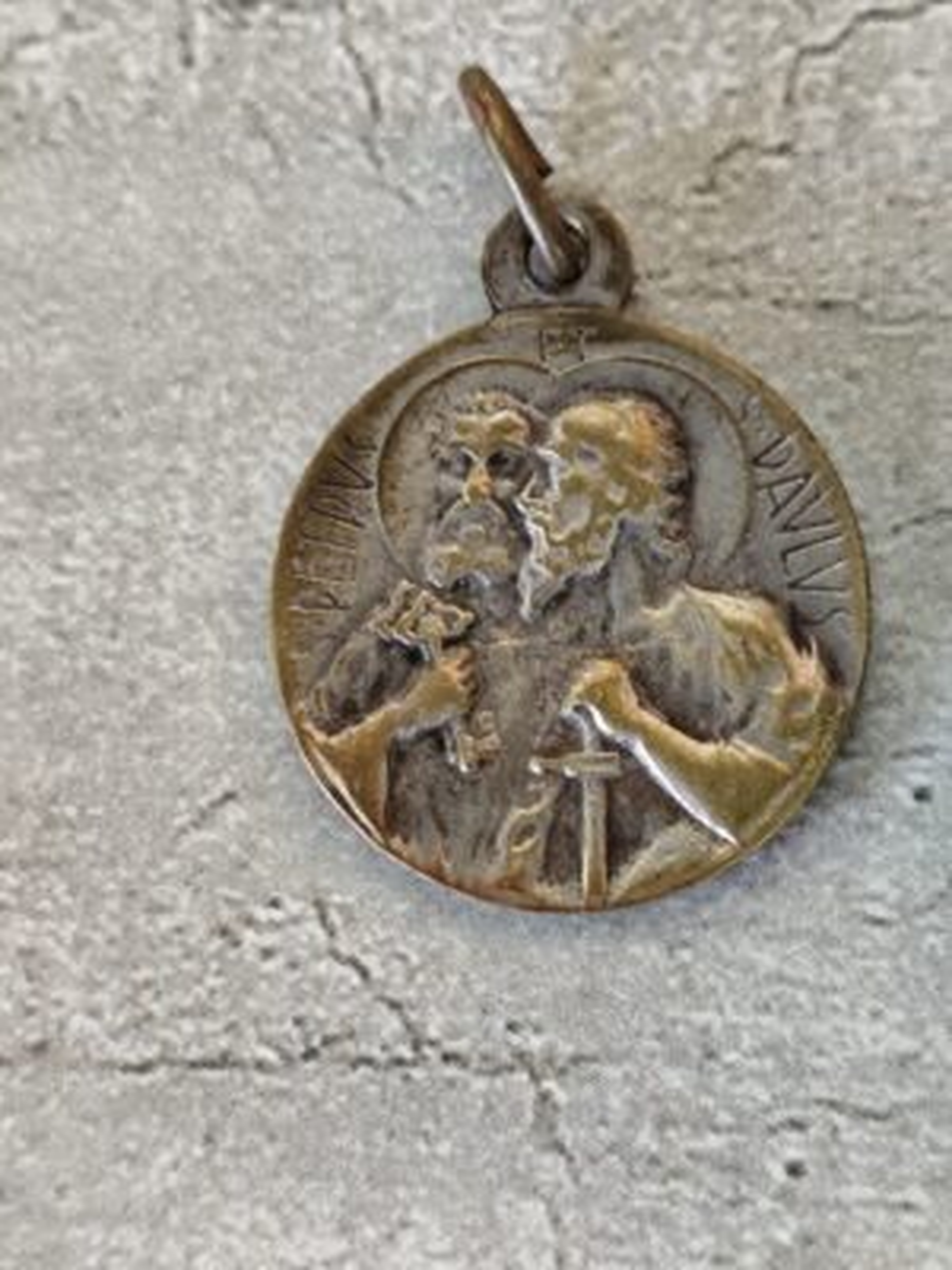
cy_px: 635
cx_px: 476
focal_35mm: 93
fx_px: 3410
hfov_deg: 15.9
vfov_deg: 21.1
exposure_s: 1/25
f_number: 1.65
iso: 320
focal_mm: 6.19
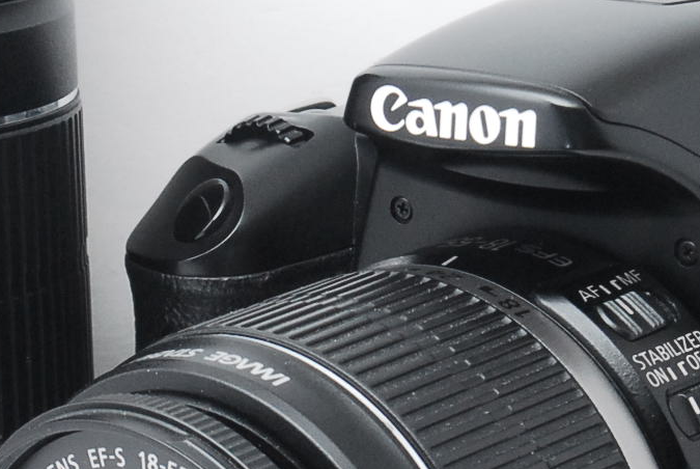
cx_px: 326
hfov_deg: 9.6
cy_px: 331
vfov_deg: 6.4
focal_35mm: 215
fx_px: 4186
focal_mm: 50
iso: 800
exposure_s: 1/125
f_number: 16
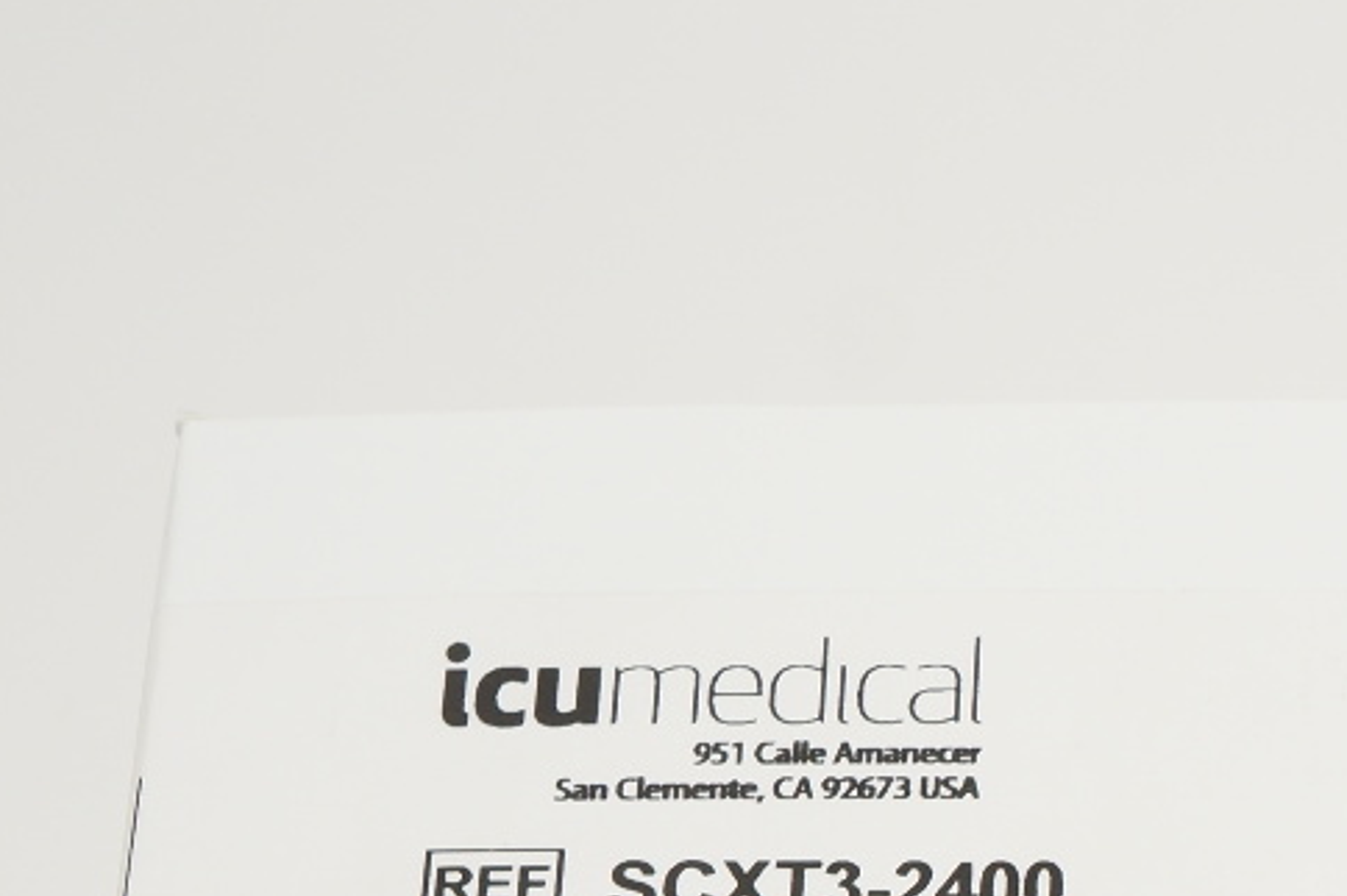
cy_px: 1437
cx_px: 1653
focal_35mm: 119
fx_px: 4449
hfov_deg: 16.4
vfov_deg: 11.0
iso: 400
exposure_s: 1/60
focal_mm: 24
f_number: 7.1
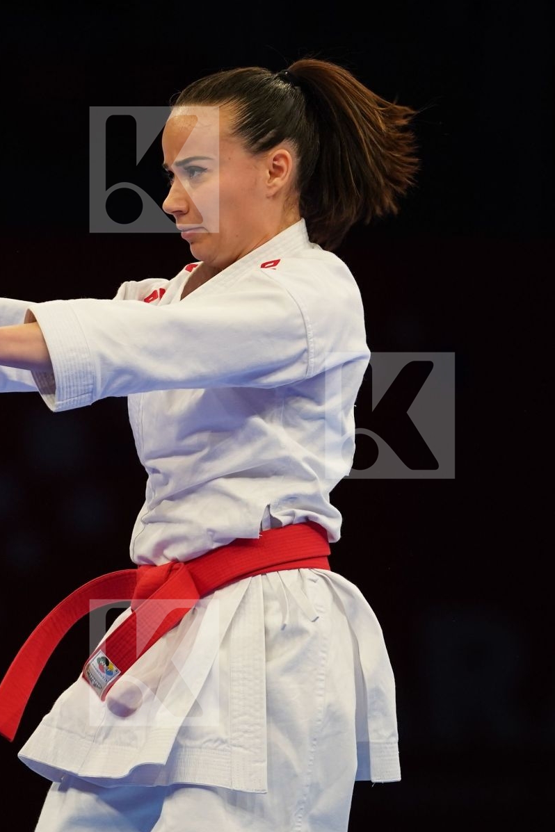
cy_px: 416
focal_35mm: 451
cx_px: 154
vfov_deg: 4.6
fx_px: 10429
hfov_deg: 3.0
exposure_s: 1/500
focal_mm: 200
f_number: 2.8
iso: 1250
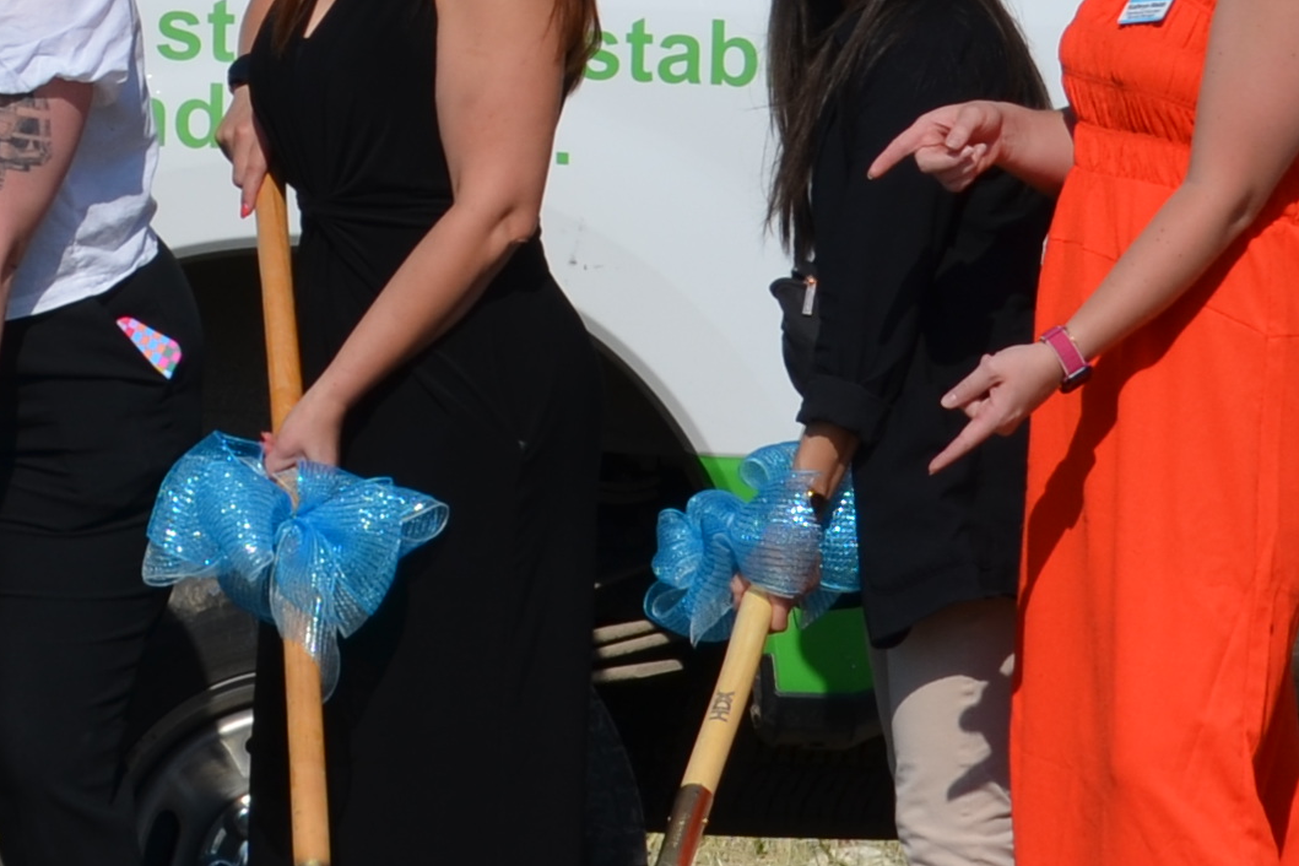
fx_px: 13830
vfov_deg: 3.6
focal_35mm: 383
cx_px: -996
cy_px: -197
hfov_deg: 5.3
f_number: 10
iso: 100
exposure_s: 1/400
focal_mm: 55
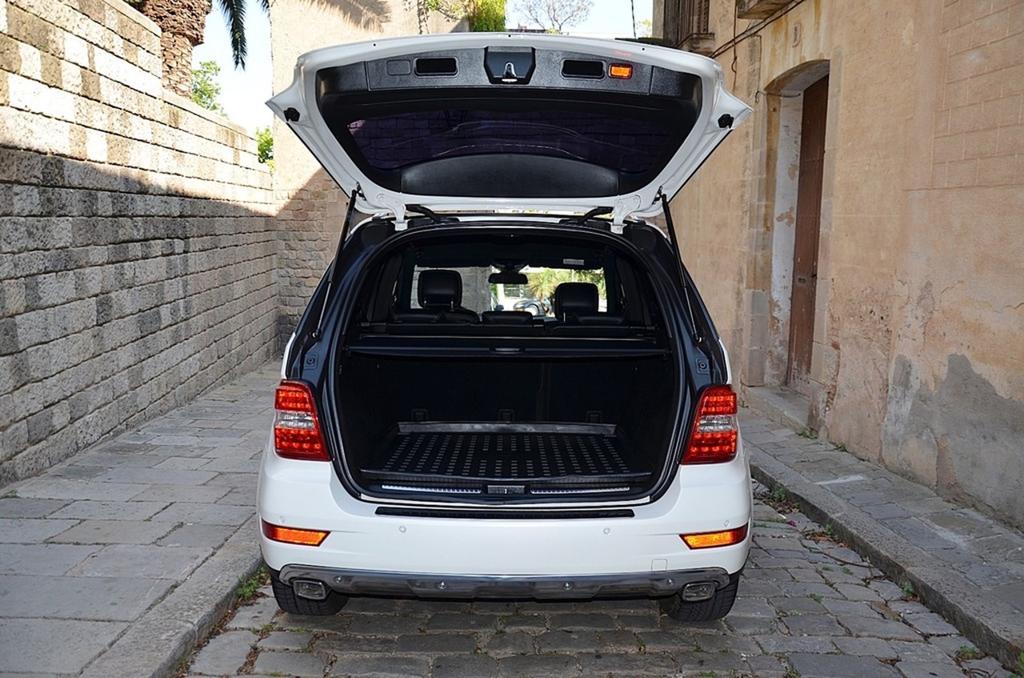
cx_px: 512
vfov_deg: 47.7
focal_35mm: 27
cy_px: 339
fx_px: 766
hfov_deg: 67.5
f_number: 3.8
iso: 100
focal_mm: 18
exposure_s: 1/200
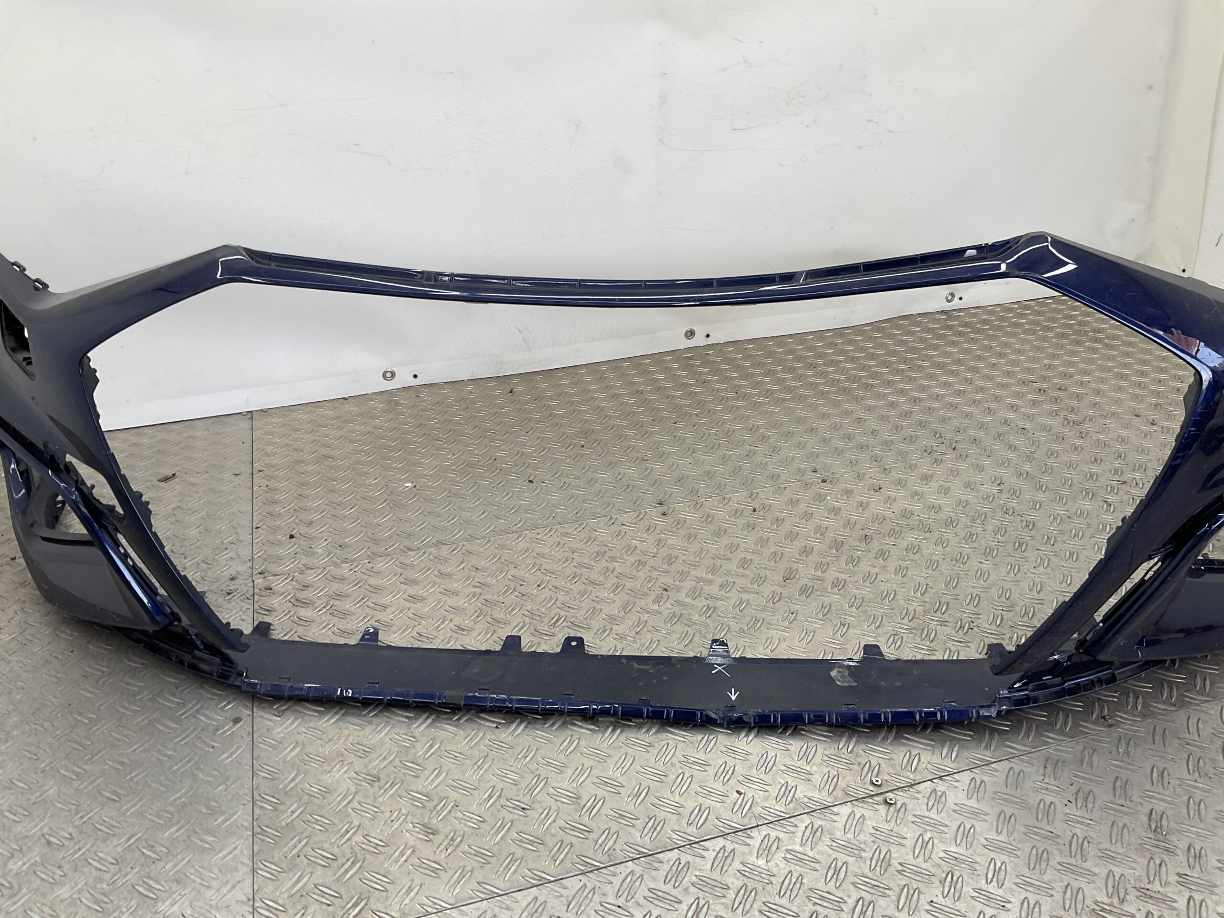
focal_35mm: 29
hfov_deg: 61.7
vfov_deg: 48.2
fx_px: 1025
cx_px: 612
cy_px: 459
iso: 16
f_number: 1.8
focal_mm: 3
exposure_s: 1/106
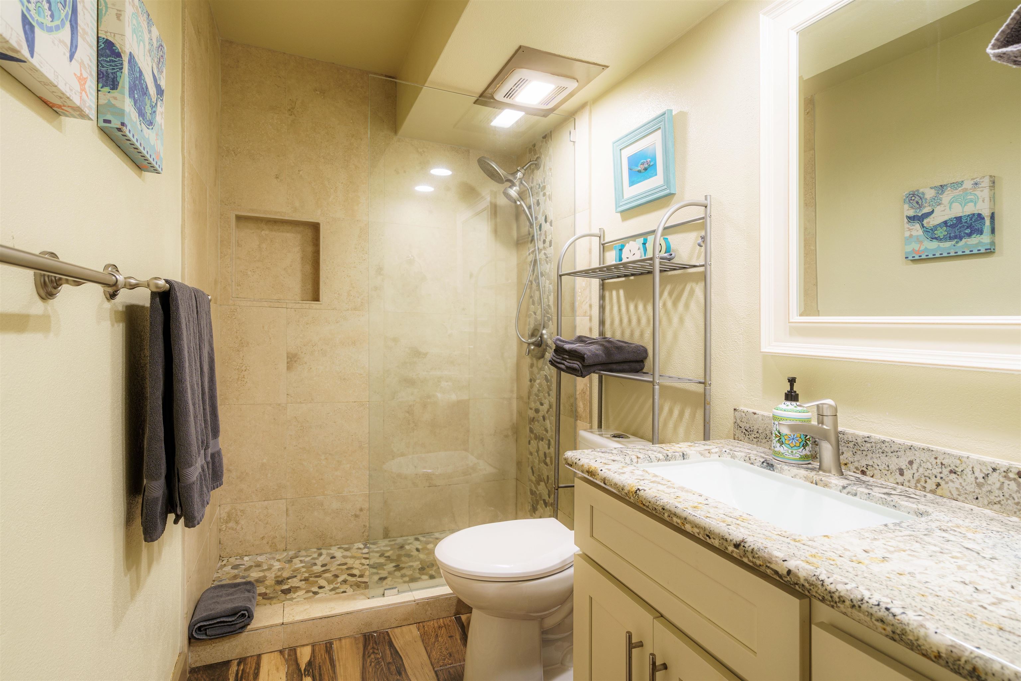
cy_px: 340
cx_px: 510
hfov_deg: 93.3
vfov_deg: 70.4
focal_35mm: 17
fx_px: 482
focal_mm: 17
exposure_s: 1/2.5
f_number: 8
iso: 100
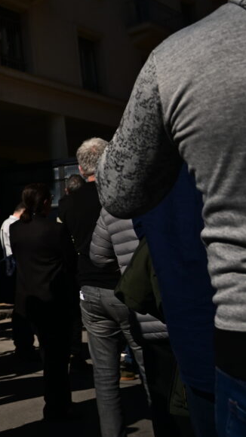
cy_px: 158
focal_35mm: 52
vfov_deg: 39.5
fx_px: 603
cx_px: -162
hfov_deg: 19.0
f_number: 4
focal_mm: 24
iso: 400
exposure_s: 1/10000
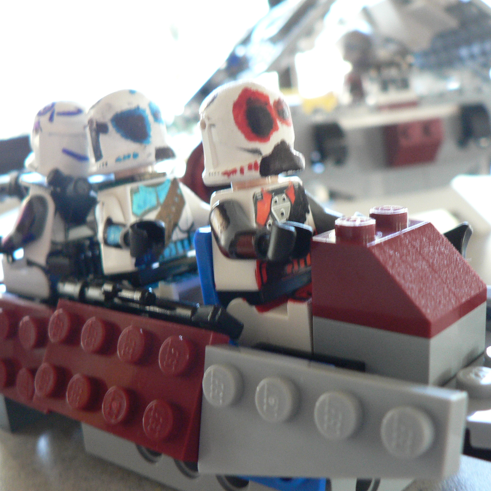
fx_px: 690
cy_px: 248
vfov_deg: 39.2
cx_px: 246
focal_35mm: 43
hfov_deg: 39.2
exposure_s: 1/13
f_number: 2.8
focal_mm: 6
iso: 200
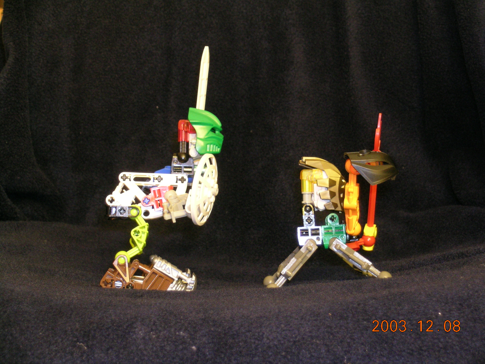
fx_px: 1121
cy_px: 182
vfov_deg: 18.4
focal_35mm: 80
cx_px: 242
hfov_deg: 24.4
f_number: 4.1
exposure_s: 2
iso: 200
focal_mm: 16.7
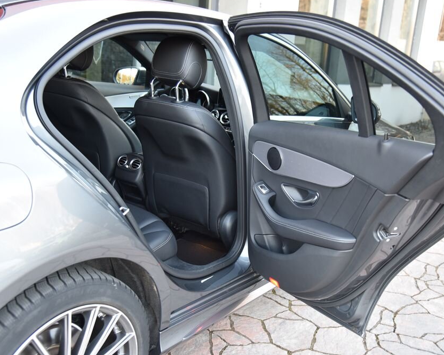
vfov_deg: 40.1
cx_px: 246
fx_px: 486
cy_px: 175
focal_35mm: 37
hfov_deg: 49.0
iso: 500
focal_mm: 32
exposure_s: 1/50
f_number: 4
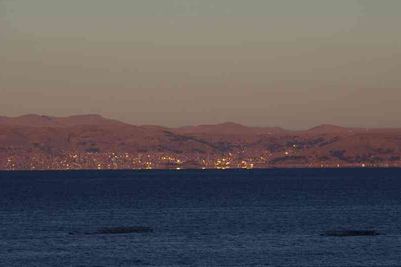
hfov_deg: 6.5
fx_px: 3519
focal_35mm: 316
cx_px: 175
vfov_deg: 4.3
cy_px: 143
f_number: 8
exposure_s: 1/200
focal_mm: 170
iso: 800
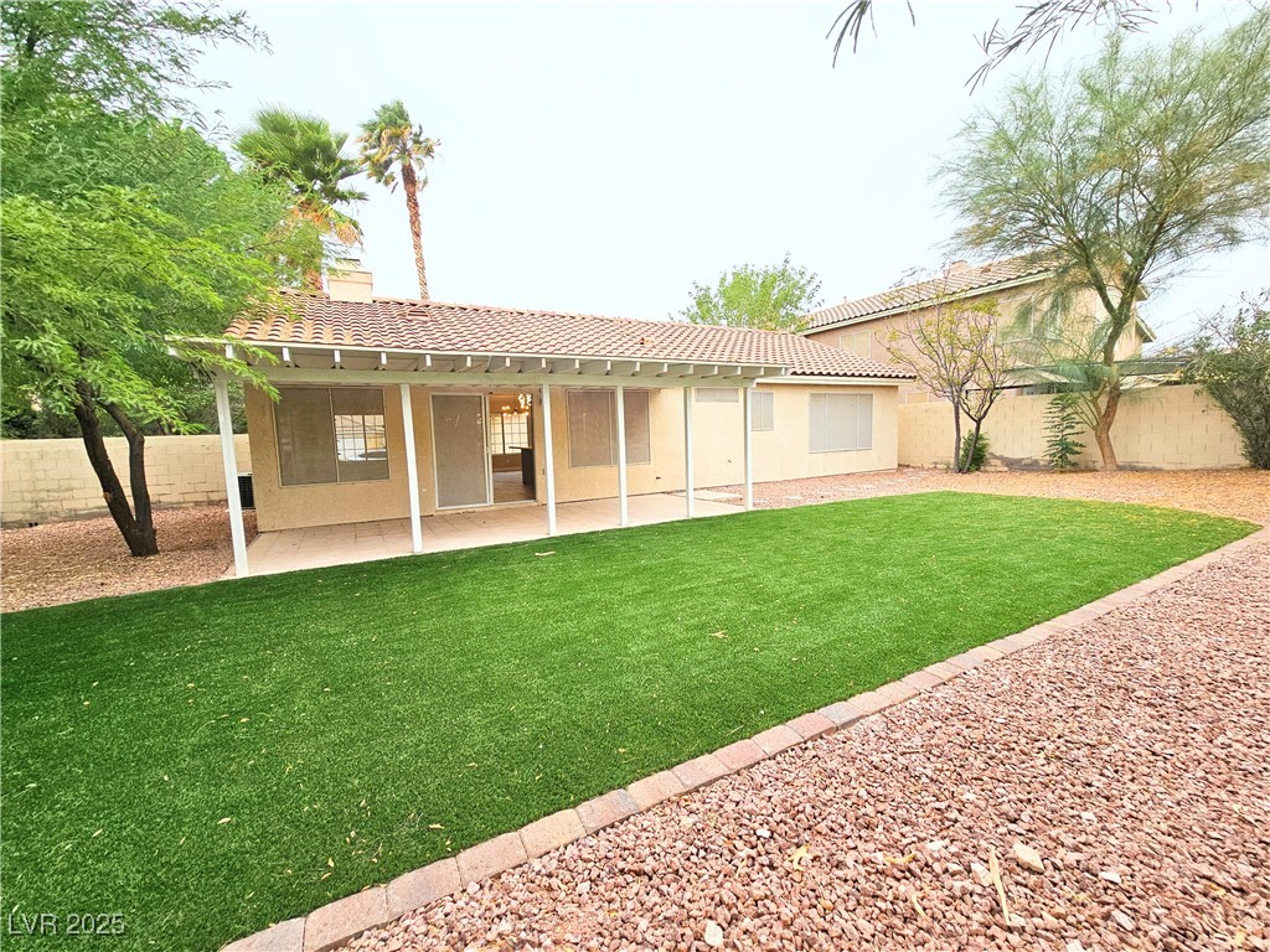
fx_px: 477
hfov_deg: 106.2
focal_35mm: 13
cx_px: 635
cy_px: 476
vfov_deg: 89.9
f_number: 2.2
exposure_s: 1/352
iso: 50
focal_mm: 2.2
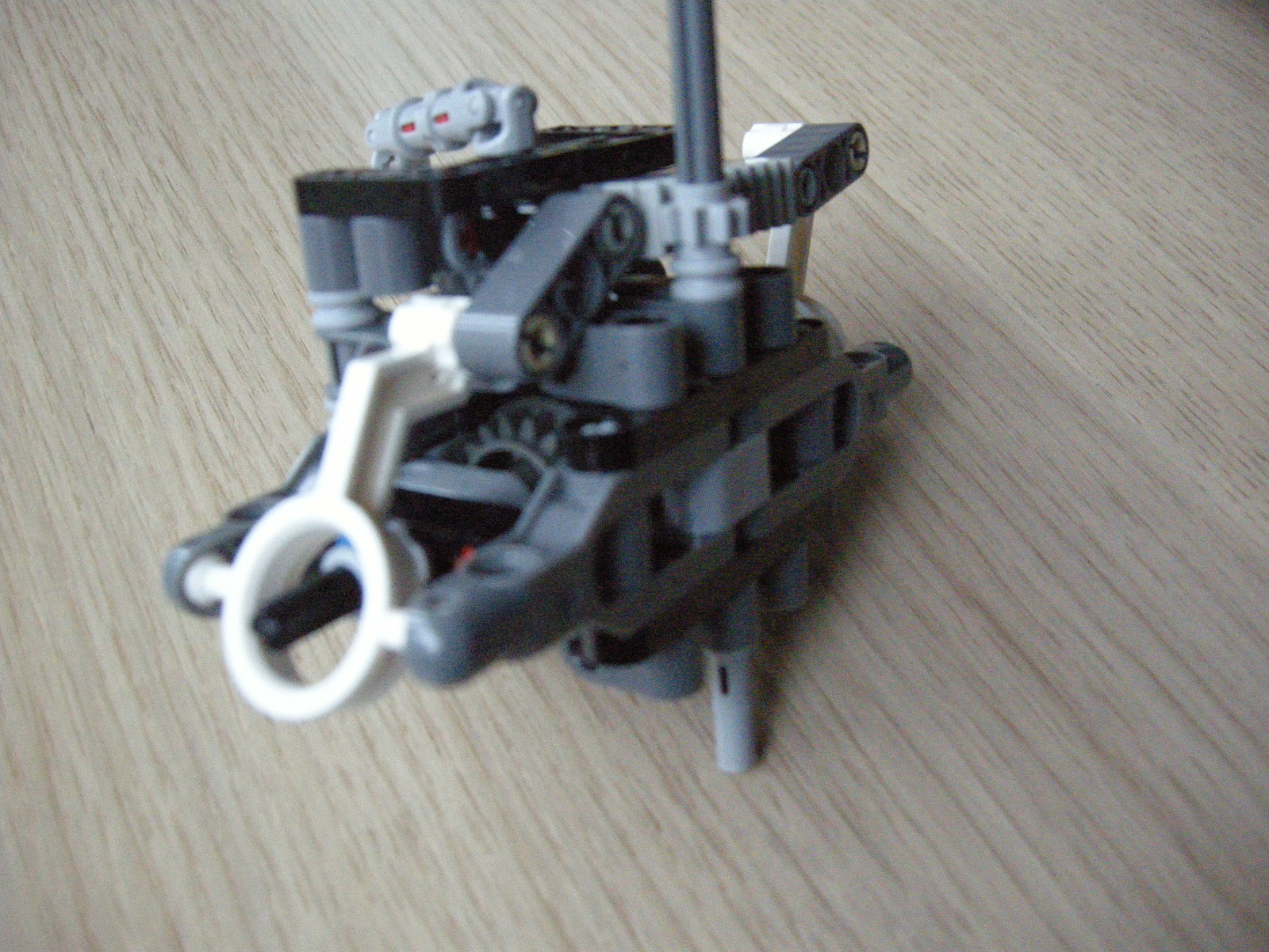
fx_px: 1283
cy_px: 476
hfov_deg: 52.6
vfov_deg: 40.7
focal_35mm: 35
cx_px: 634
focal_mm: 7.5
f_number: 2.7
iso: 1298
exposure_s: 1/132
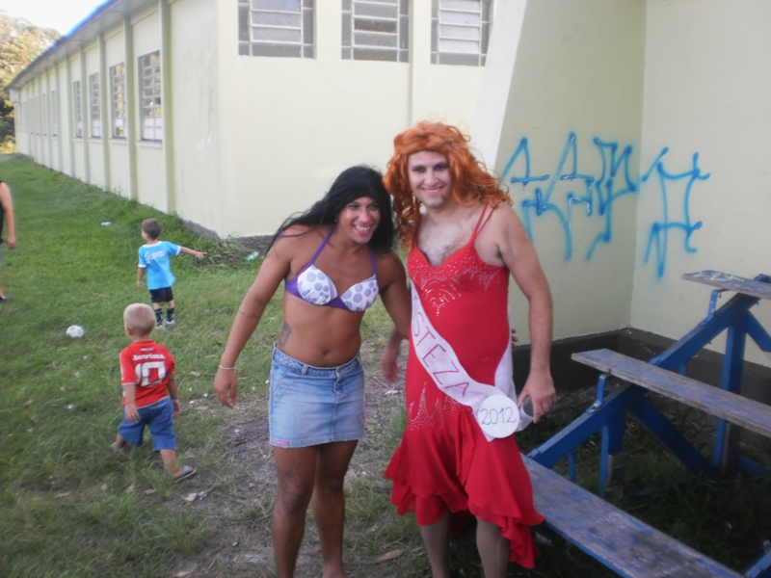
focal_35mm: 36
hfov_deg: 51.4
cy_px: 289
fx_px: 802
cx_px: 386
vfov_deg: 39.7
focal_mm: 6.3
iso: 100
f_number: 3.1
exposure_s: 1/60
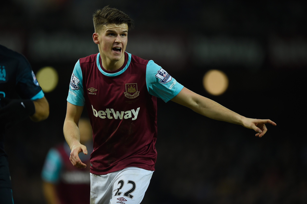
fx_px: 3409
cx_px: 154
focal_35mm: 400
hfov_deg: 5.2
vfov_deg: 3.4
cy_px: 102
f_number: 2.8
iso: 2000
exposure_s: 1/1600
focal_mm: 400
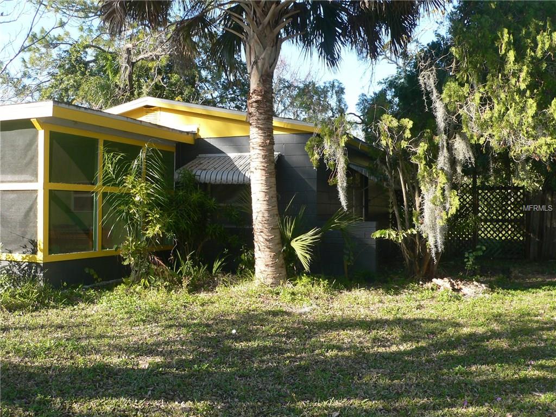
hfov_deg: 51.4
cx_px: 278
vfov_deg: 39.7
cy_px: 208
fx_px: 578
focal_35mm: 36
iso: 80
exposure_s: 1/125
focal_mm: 6
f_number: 4
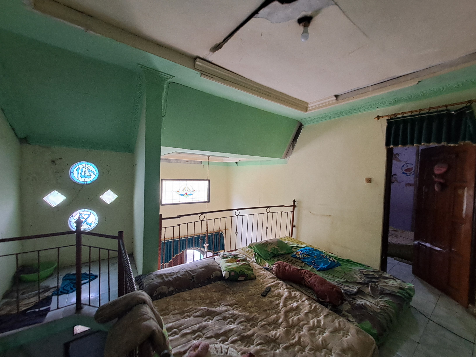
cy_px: 178
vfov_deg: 89.9
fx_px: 179
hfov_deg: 106.2
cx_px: 238
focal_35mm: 13
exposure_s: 1/25
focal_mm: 1.42
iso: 200
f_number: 2.2
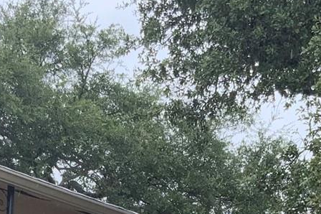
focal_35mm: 138
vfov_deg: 9.2
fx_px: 1230
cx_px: 115
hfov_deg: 14.9
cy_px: 453
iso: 16
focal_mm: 3
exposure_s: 1/403
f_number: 1.8
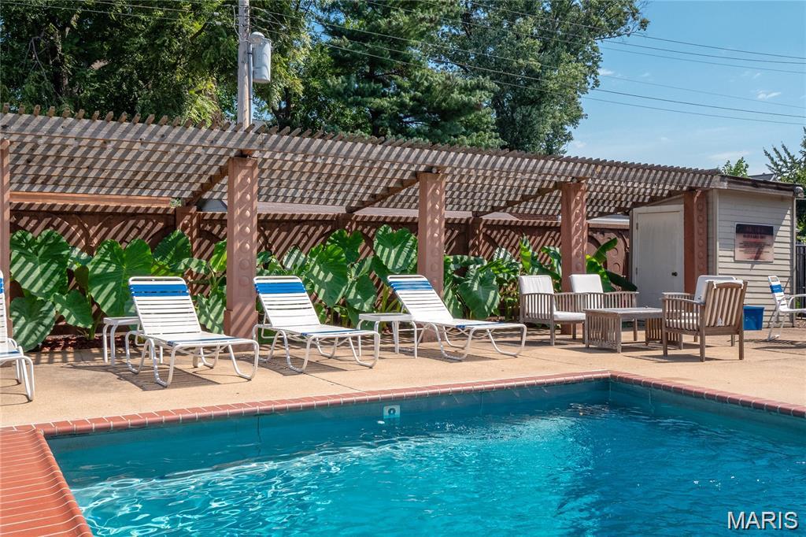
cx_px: 403
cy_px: 268
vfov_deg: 36.8
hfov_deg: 53.1
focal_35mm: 36
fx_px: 806
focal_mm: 18
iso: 400
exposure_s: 1/800
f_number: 8
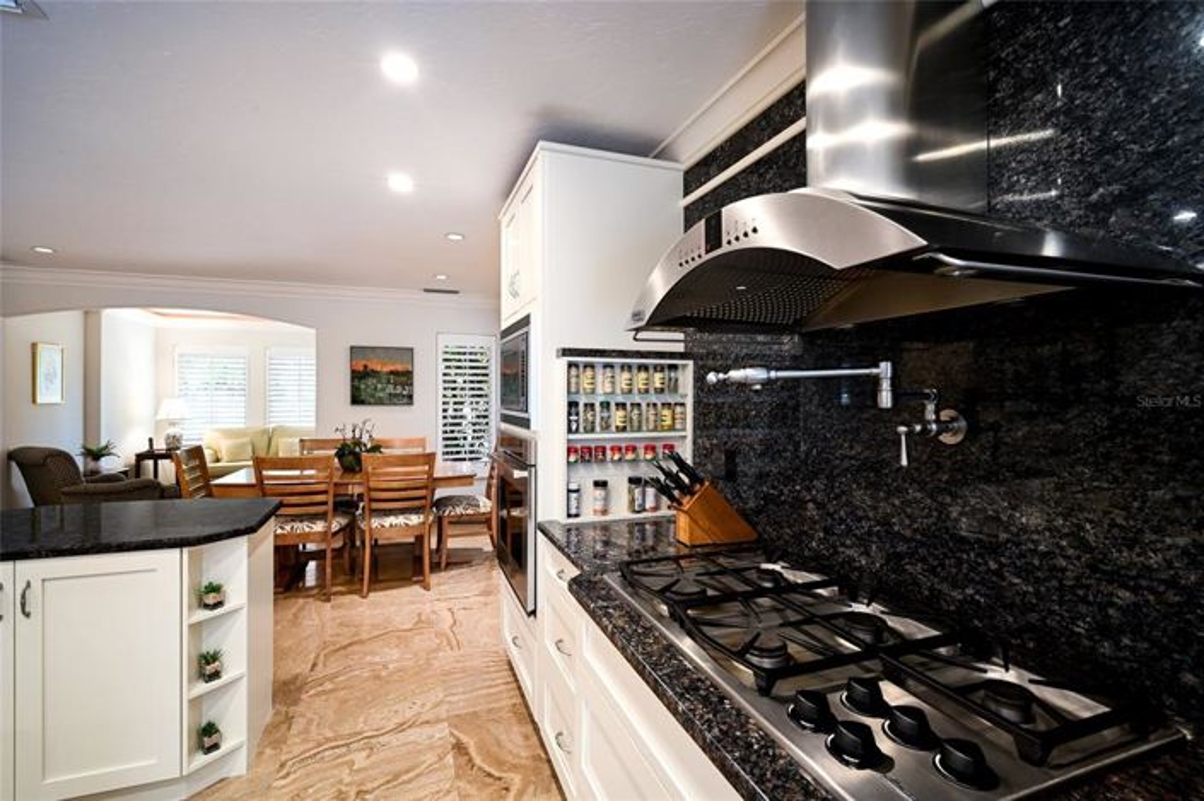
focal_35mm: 16
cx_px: 602
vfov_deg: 73.7
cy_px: 400
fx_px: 535
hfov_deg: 96.8
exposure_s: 1/15
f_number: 9
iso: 2800
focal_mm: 16
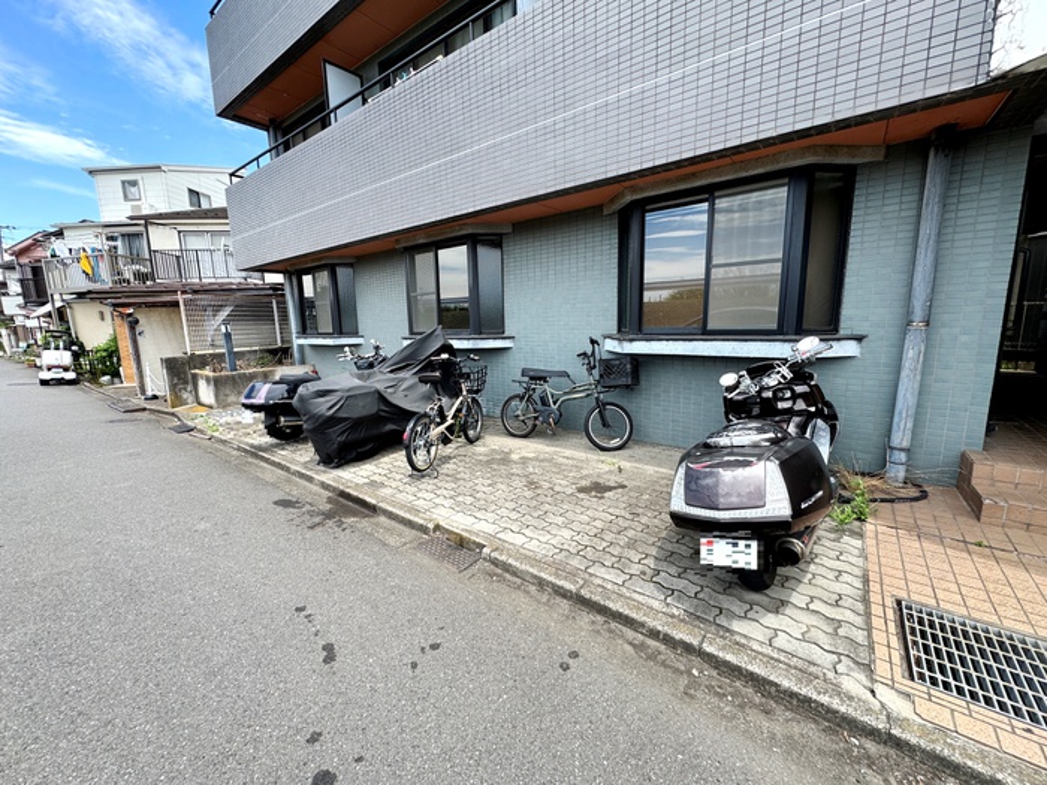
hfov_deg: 102.1
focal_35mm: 14
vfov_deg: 85.7
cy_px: 392
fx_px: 423
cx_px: 524
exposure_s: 1/525
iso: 40
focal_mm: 2.22
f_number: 2.2
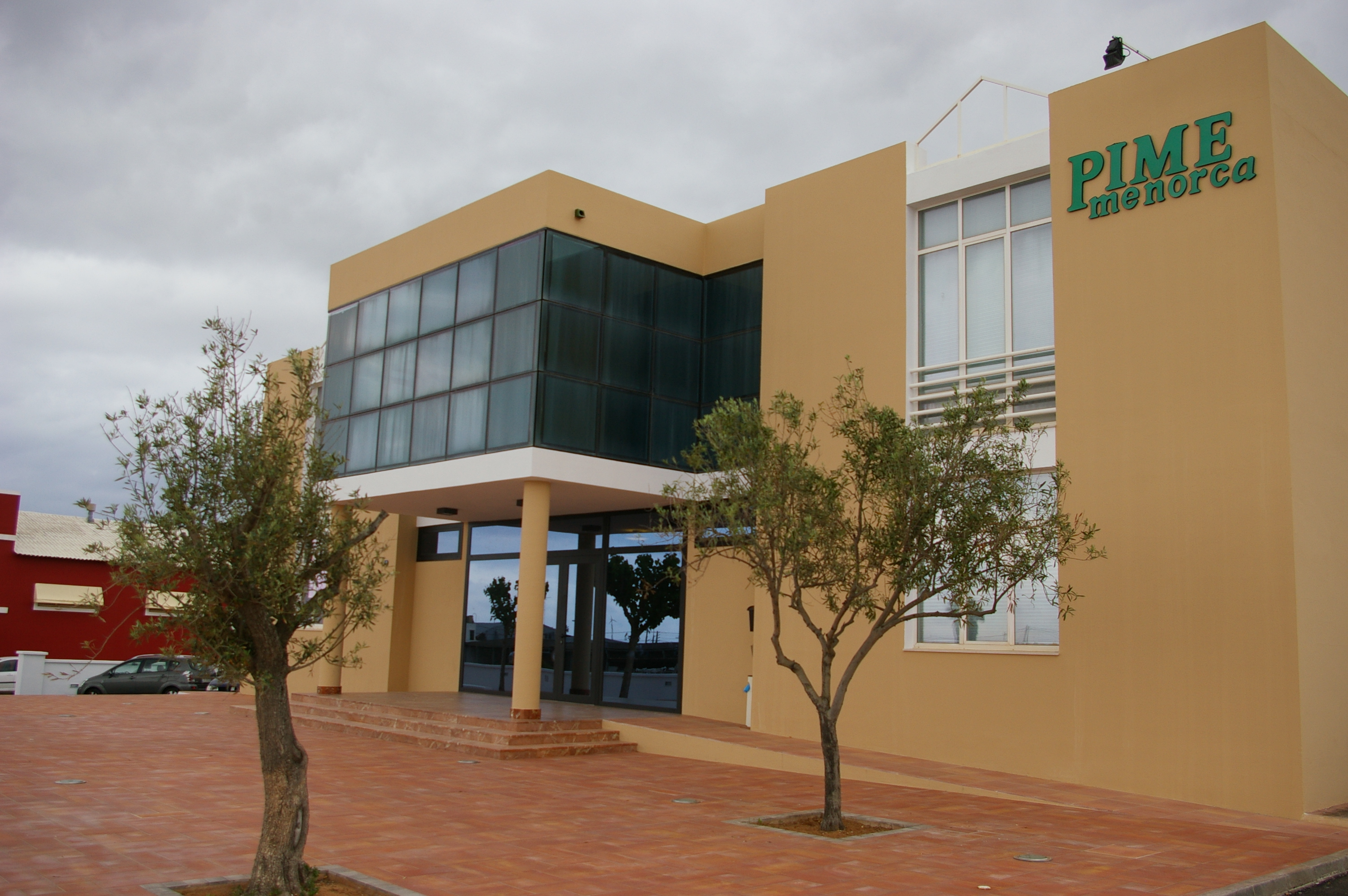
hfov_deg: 59.5
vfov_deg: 41.6
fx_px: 1178
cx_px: 674
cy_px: 448
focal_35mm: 32
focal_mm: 21
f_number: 6.7
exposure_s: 1/180
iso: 200
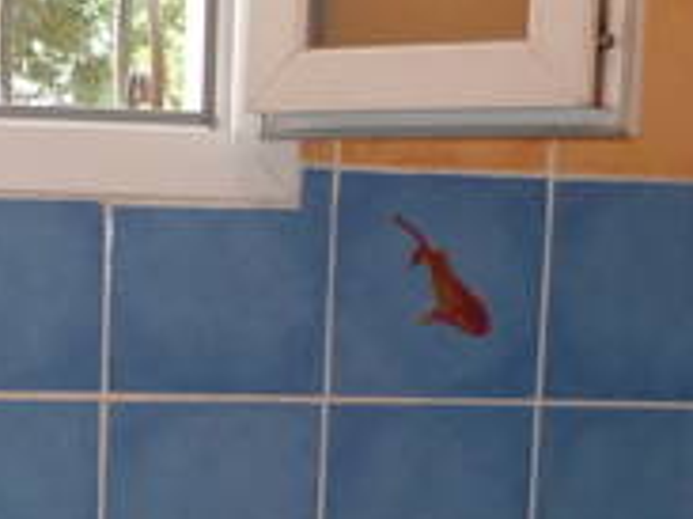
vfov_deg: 11.6
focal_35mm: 121
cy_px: 841
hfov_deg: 16.0
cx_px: 19
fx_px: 2421
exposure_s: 1/30
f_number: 3.3
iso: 200
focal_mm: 5
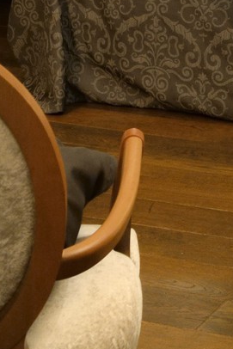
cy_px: -174
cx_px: 410
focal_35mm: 126
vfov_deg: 15.1
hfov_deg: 10.3
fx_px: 1222
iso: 1600
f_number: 9
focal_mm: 32
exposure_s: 1/2.5
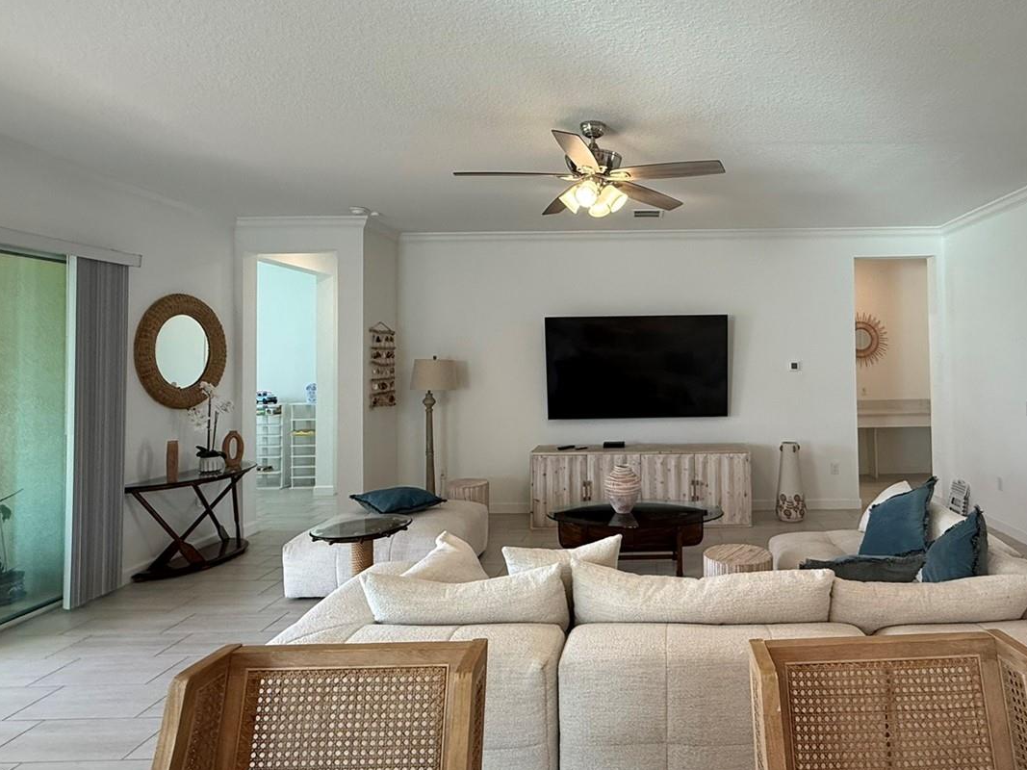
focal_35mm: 21
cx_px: 656
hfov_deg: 77.2
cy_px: 344
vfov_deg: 63.3
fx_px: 623
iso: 160
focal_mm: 2.22
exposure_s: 1/120
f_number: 2.2
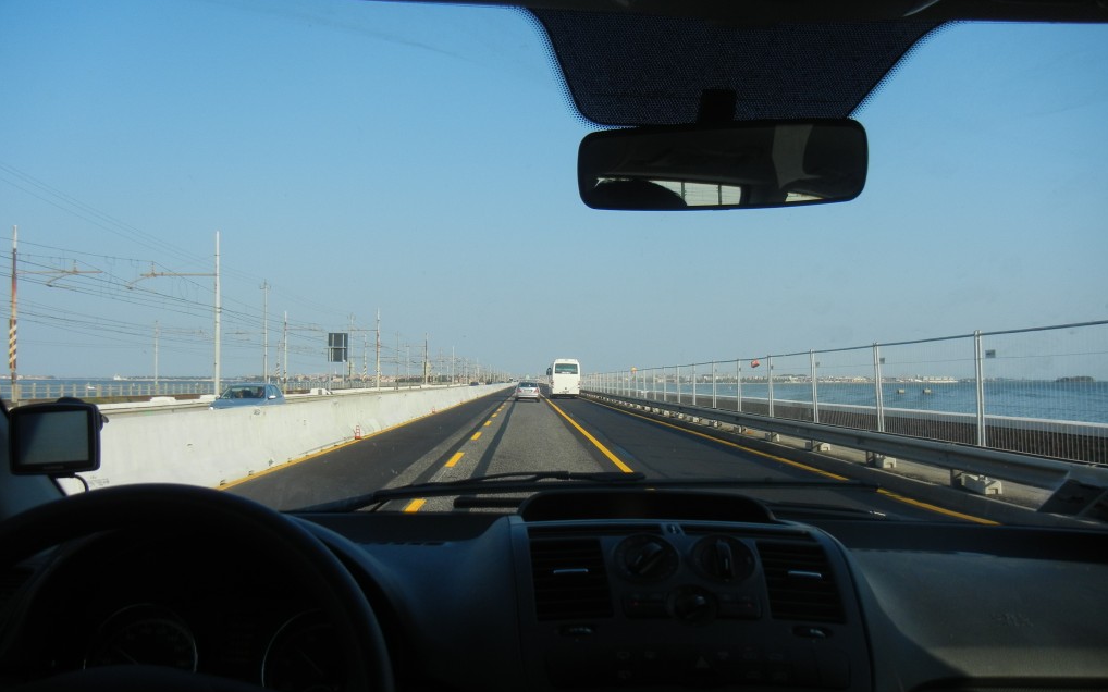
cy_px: 382
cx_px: 556
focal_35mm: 32
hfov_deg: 59.7
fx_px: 966
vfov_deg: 39.4
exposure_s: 1/1081
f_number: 3.5
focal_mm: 5.4
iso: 160
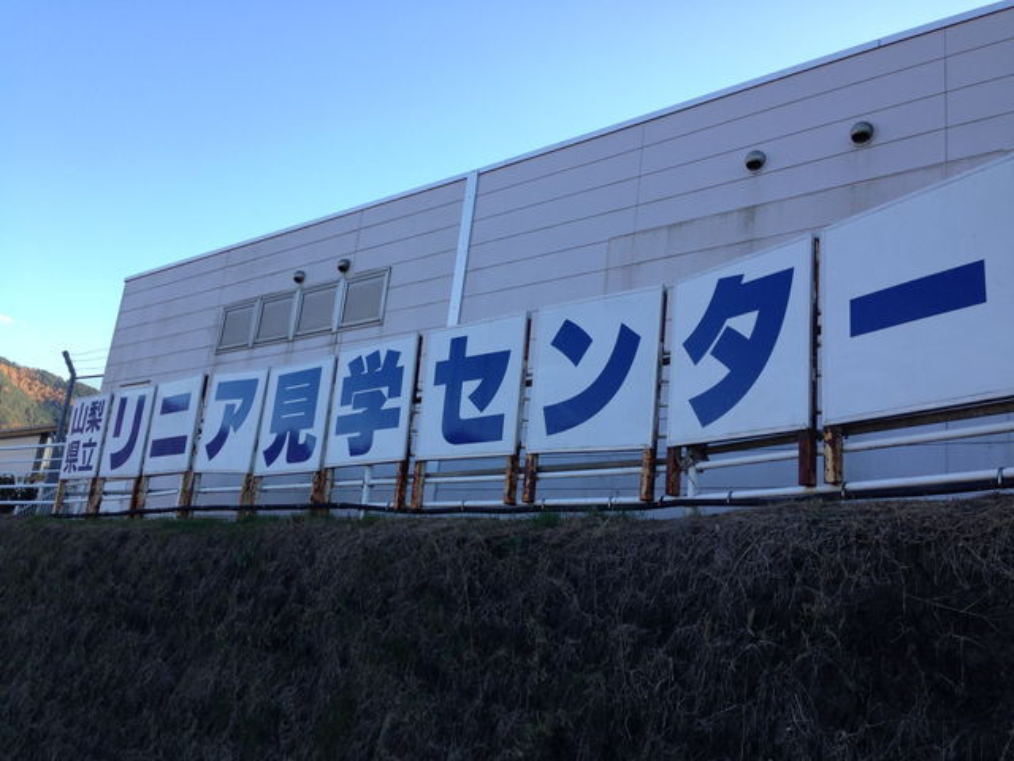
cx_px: 507
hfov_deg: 55.4
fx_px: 967
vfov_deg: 42.9
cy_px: 380
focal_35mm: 33
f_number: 2.4
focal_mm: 4.12
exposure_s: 1/382
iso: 50
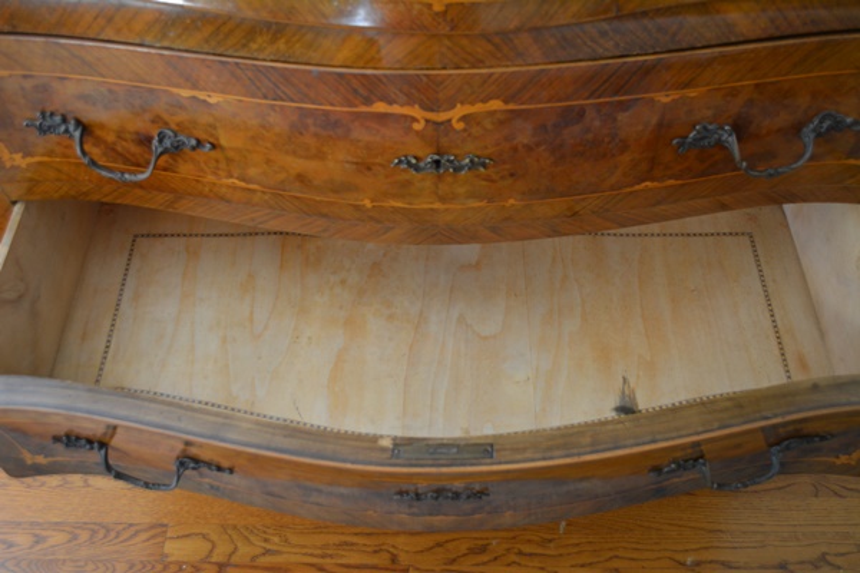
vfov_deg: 36.9
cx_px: 430
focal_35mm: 36
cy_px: 286
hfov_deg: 53.1
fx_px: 860
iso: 800
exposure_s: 1/50
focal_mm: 24
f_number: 4
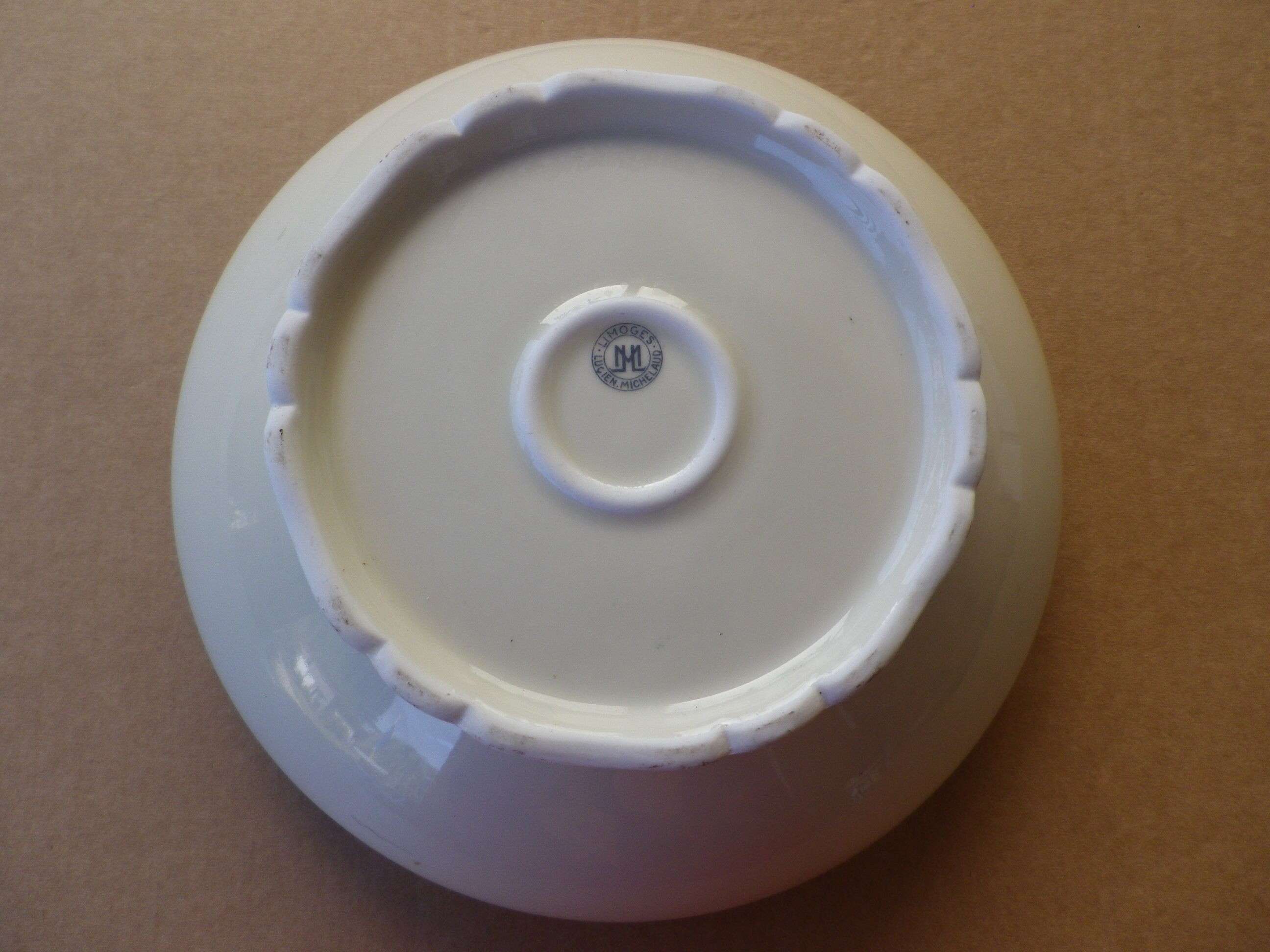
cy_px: 476
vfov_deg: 54.9
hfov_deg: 69.4
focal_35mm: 25
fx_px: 917
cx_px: 635
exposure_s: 1/200
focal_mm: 4.5
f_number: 3.5
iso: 80
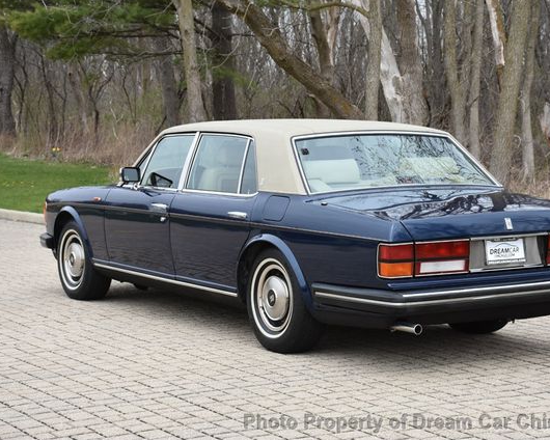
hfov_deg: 24.8
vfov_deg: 20.0
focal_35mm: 77
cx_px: 328
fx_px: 1246
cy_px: 220
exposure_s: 1/500
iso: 400
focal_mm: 45
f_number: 8
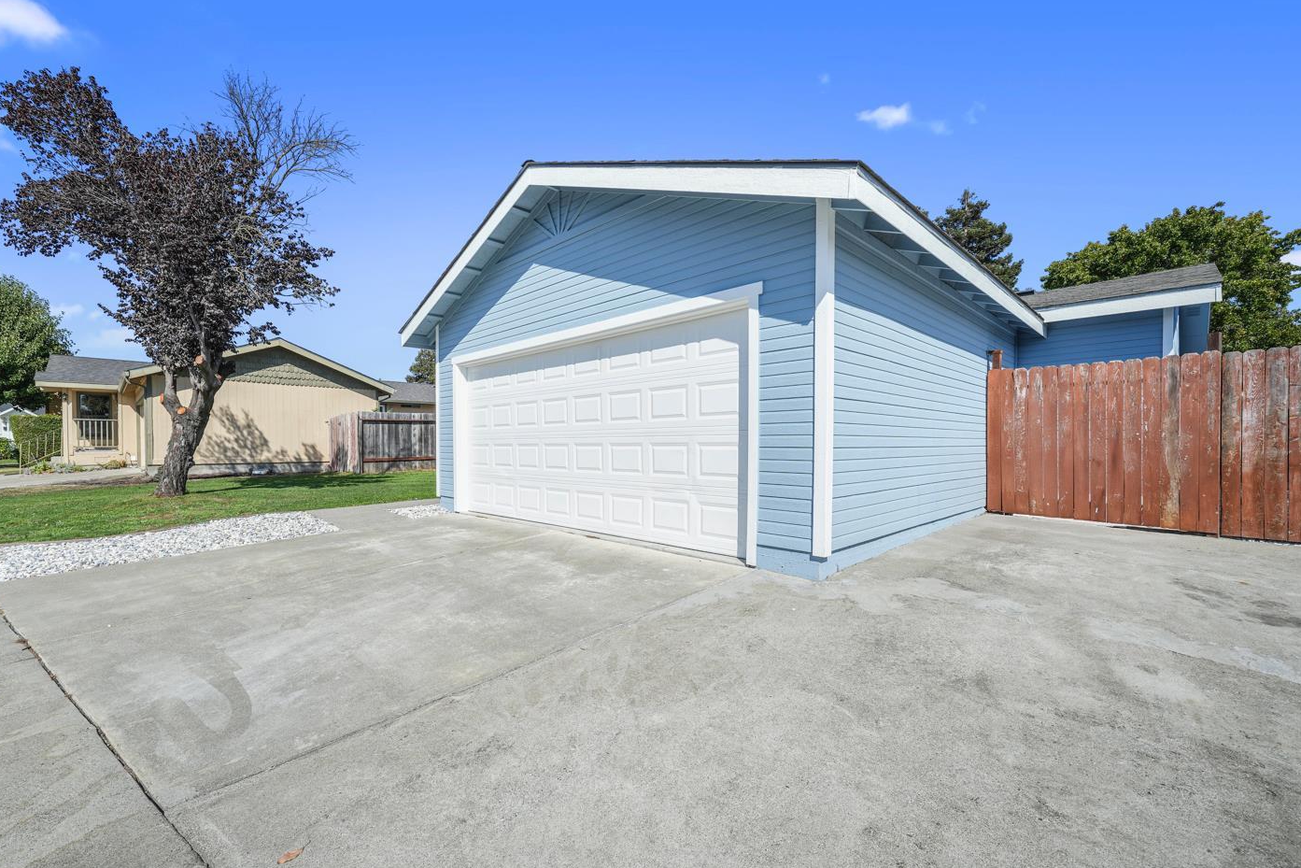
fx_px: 506
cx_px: 615
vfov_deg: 81.2
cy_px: 448
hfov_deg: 104.1
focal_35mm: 14
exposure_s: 1/160
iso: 100
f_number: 8
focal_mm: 13
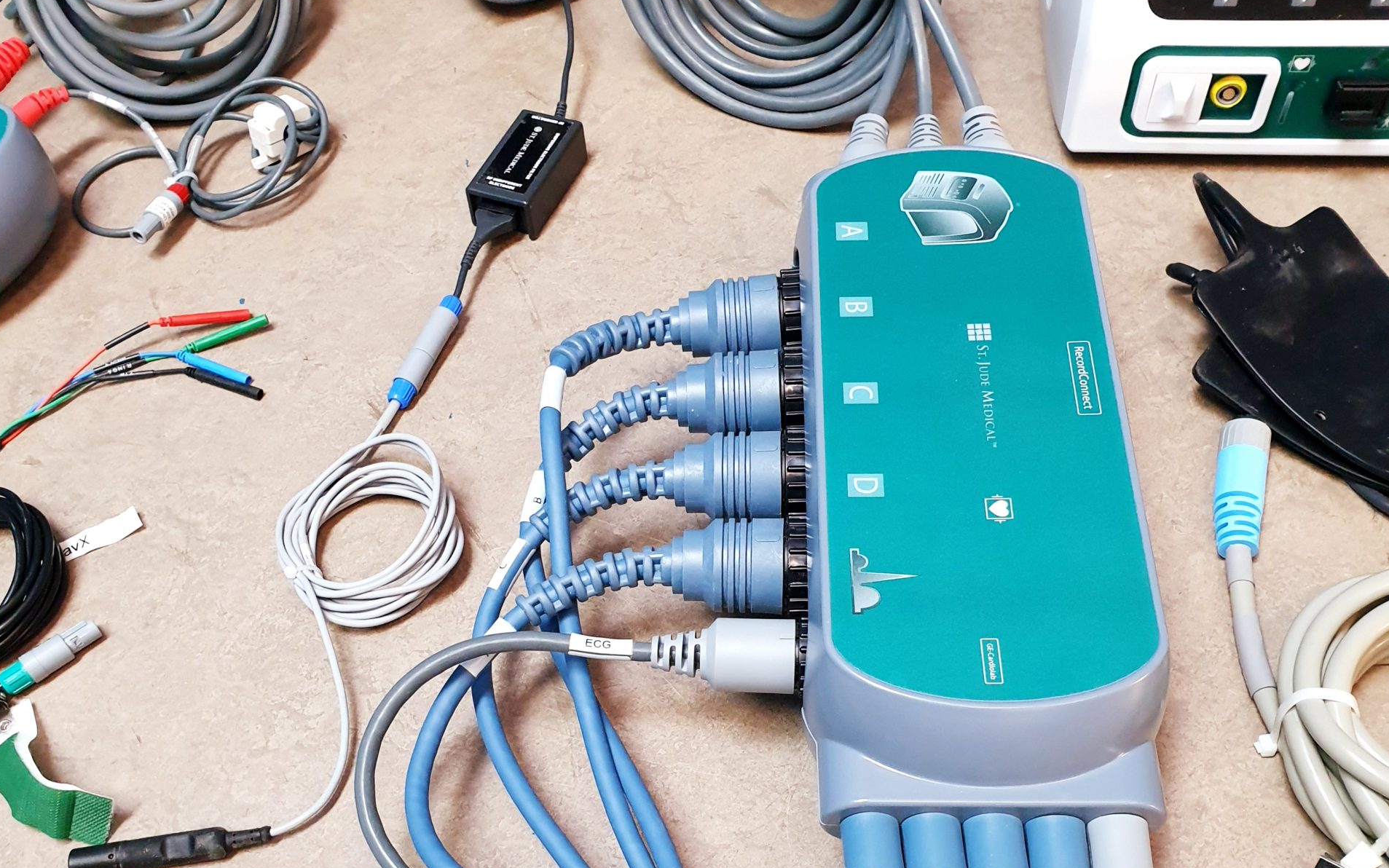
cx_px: 694
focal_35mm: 37
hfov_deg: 52.7
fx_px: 1401
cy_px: 608
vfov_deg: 34.0
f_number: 2.4
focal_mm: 4.3
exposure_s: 1/50
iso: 400
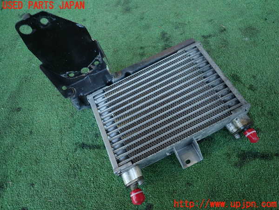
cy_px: 105
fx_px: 201
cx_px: 140
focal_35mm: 25
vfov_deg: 54.9
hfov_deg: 69.4
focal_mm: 4.5
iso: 100
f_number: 2
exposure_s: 1/60
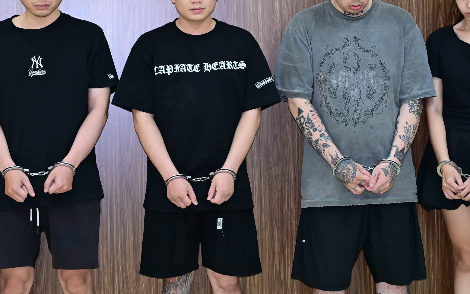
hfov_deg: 22.7
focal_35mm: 91
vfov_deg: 14.3
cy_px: 54
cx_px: 177
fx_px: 1166
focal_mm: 46
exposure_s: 1/160
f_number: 4
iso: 1600
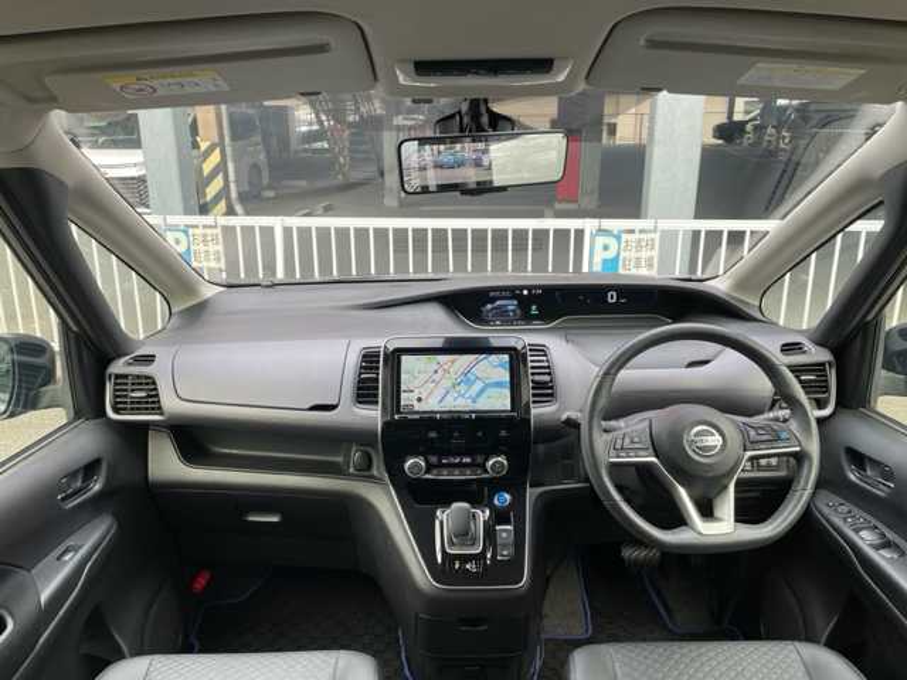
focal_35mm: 26
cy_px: 340
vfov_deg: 53.1
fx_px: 681
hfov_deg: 67.3
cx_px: 454
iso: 50
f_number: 1.6
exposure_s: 1/121
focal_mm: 4.2
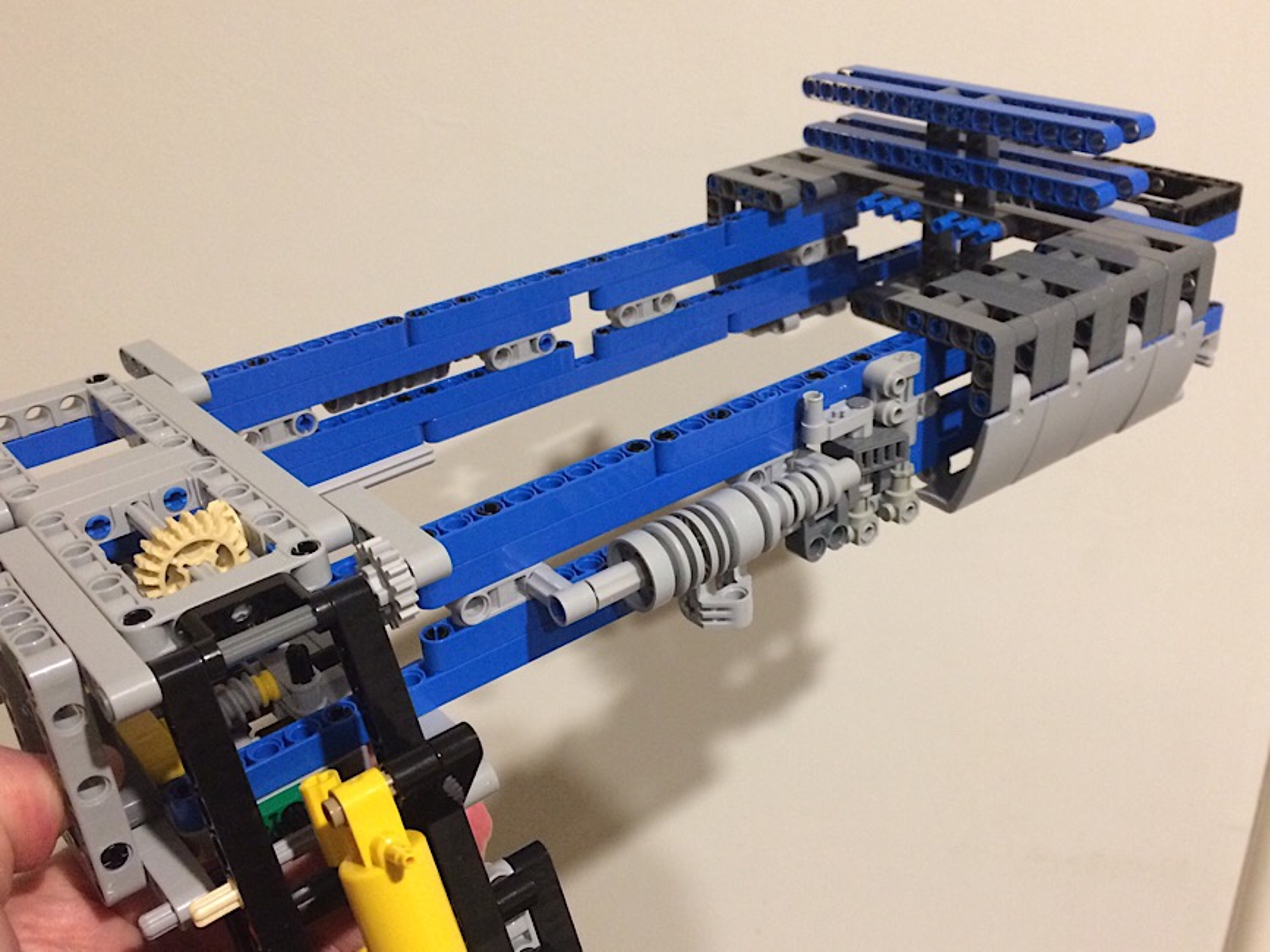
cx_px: 635
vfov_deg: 48.2
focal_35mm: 29
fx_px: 1064
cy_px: 476
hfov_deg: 61.7
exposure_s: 1/25
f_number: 2.2
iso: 250
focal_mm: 4.15
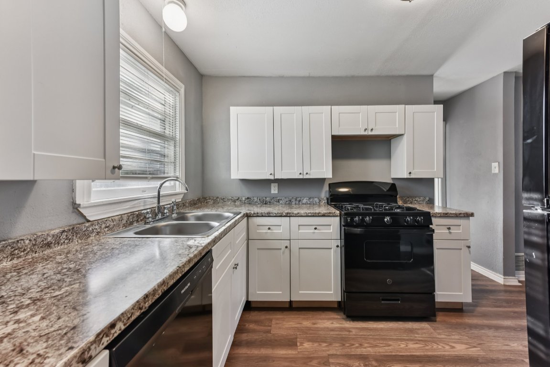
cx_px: 275
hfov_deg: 104.2
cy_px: 184
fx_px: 214
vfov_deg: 81.2
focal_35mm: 14
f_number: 8
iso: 400
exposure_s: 1/20
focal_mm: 14
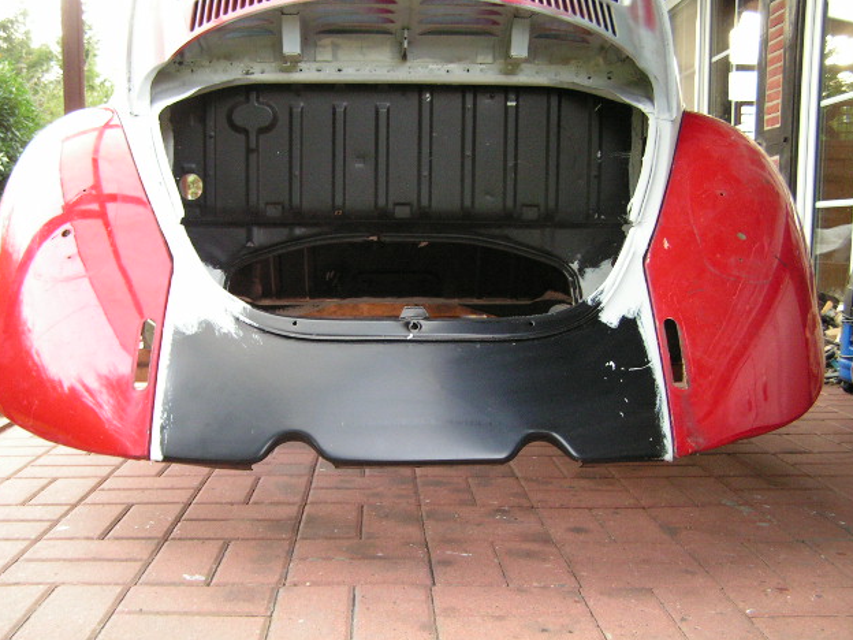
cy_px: 324
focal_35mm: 39
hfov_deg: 47.9
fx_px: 961
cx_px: 420
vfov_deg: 36.8
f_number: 2.8
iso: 160
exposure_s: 1/40
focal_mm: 6.3
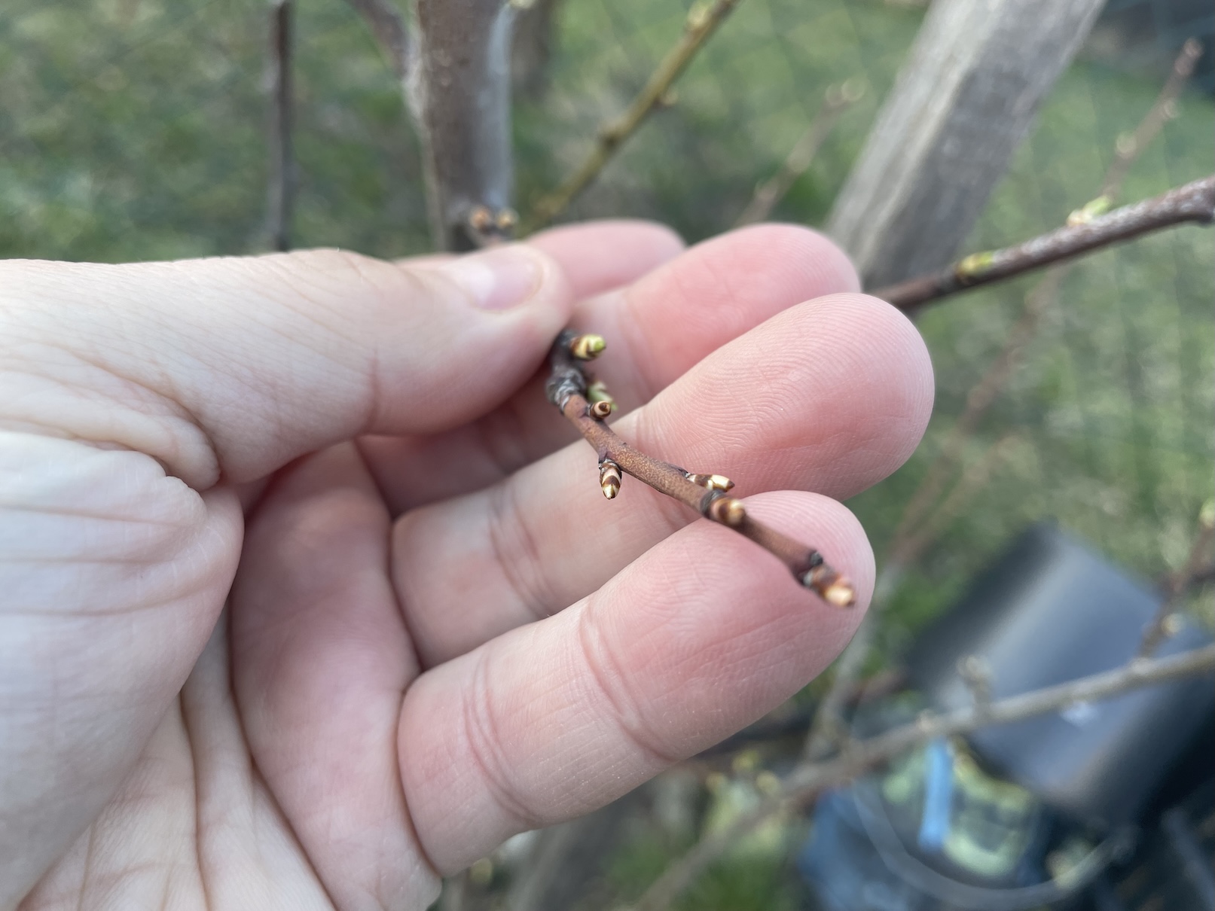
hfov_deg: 67.3
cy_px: 456
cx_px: 608
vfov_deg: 53.1
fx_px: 913
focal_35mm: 26
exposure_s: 1/121
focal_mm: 4.2
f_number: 1.6
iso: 32
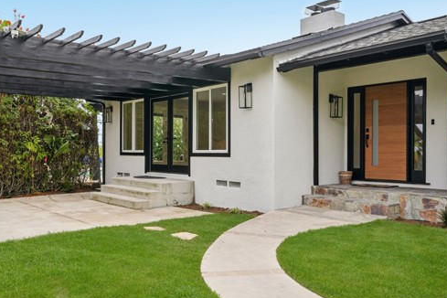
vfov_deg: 38.9
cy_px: 145
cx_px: 181
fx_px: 422
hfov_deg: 55.4
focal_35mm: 34
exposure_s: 1/500
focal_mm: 26
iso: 100
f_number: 8
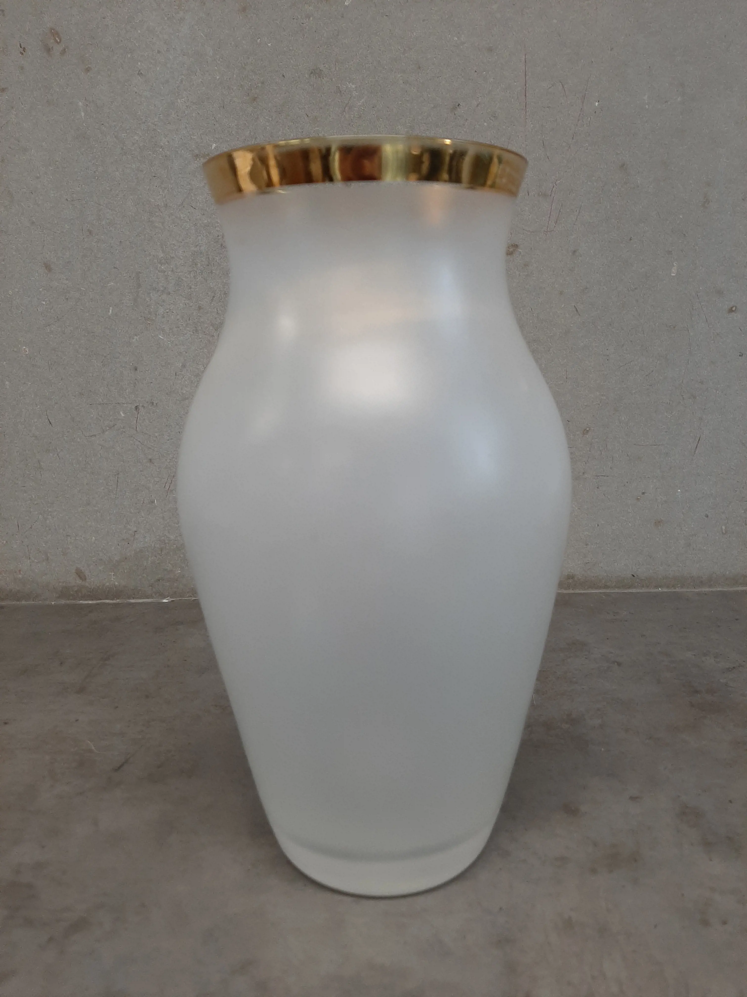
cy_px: 498
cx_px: 374
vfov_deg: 67.3
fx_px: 748
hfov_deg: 53.1
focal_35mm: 26
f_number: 1.7
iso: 80
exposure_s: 1/50
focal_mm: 3.93
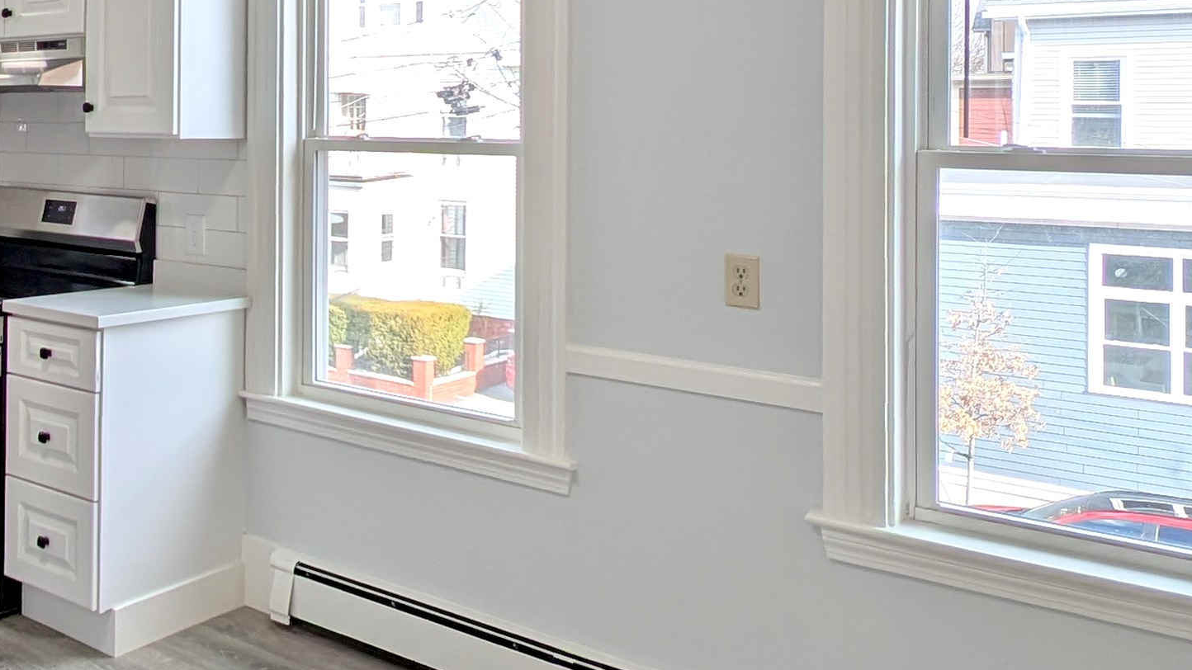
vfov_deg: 31.0
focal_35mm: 37
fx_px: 1169
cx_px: 123
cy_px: 111
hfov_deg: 48.4
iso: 41
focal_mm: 2.23
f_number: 1.95
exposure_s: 1/174
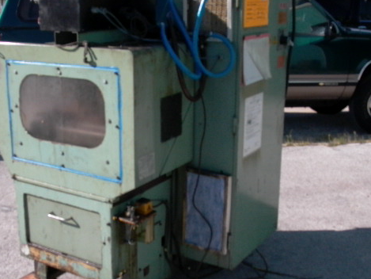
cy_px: 130
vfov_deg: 32.2
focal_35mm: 45
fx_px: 482
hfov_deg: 41.9
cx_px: 147
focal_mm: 7.13
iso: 100
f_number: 5.35
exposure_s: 1/652
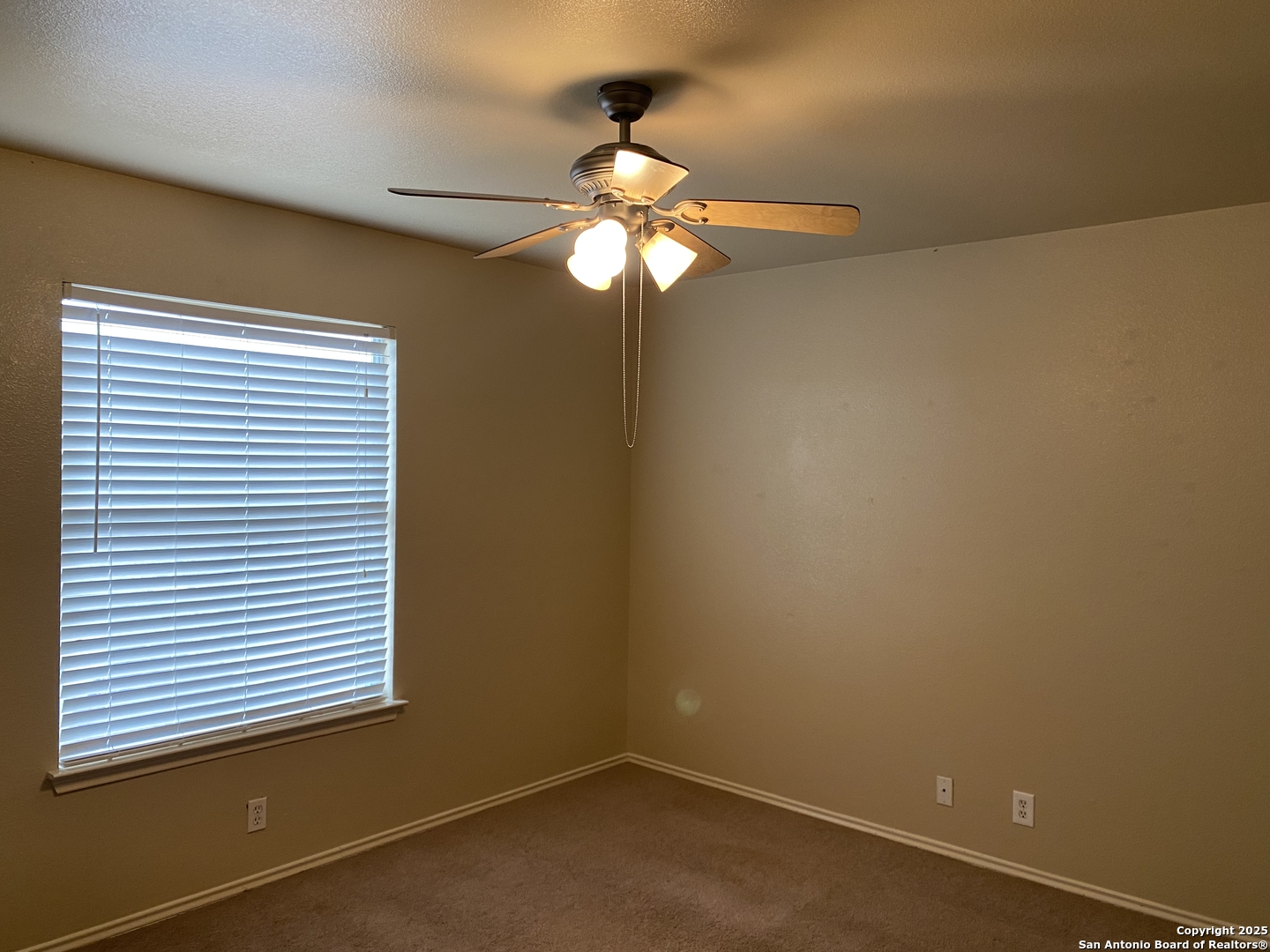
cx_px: 635
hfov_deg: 67.3
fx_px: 954
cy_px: 476
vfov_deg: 53.1
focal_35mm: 26
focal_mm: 4.25
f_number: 1.8
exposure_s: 1/60
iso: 80
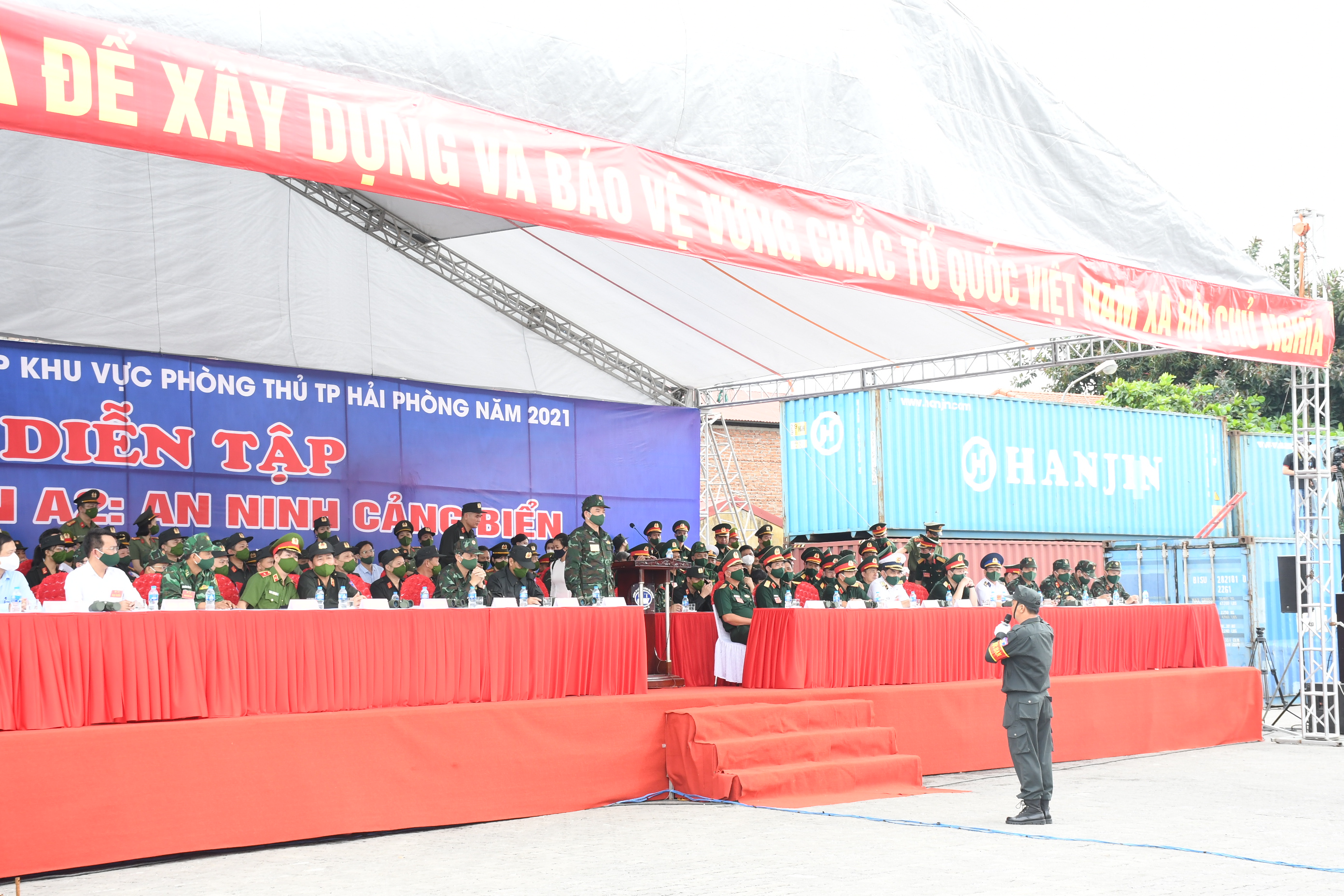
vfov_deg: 23.8
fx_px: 2128
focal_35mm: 57
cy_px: 448
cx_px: 672
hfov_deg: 35.1
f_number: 6.3
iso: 500
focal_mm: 38
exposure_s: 1/200
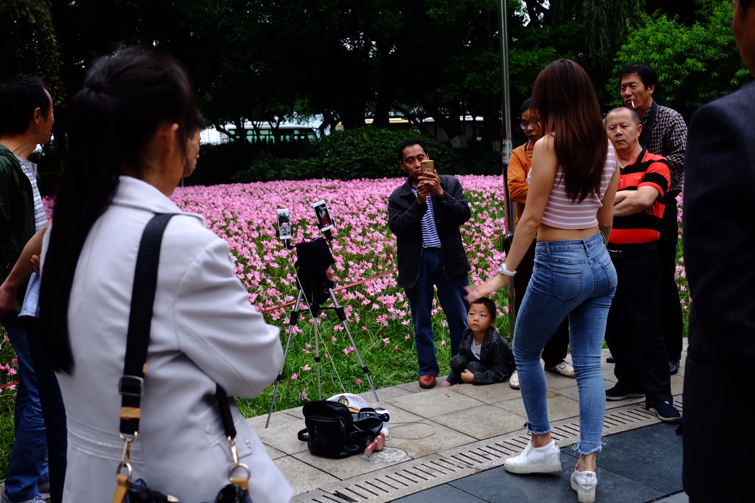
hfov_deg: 47.4
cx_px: 378
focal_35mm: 41
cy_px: 252
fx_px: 860
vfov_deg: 32.6
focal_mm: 27
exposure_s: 1/80
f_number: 4
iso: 800
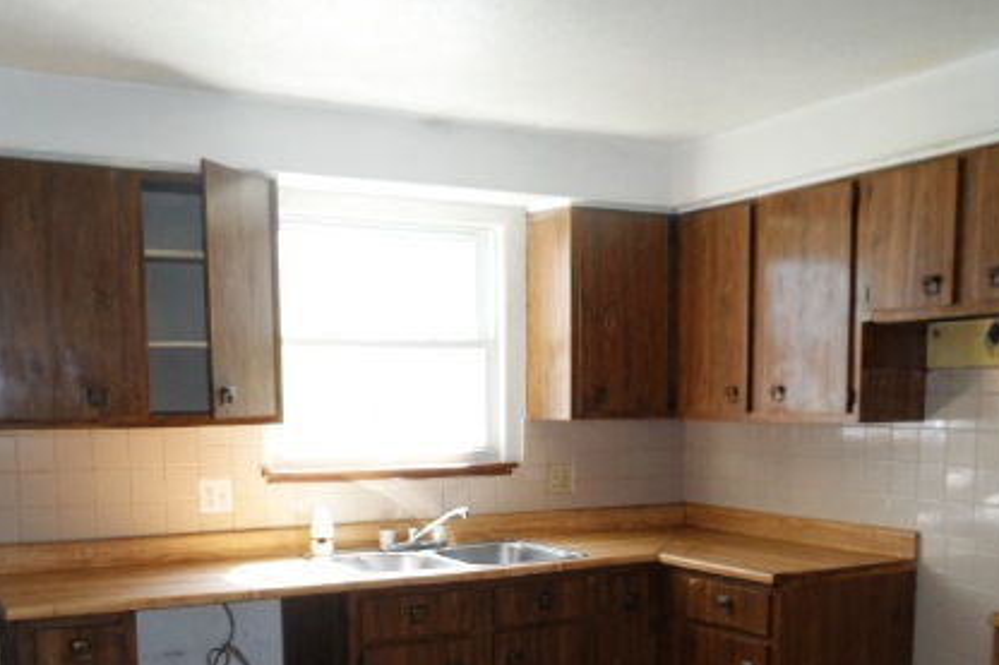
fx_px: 1110
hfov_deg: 48.5
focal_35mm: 40
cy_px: 557
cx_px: 495
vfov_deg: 32.2
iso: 100
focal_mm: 4.5
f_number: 2.5
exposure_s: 1/30
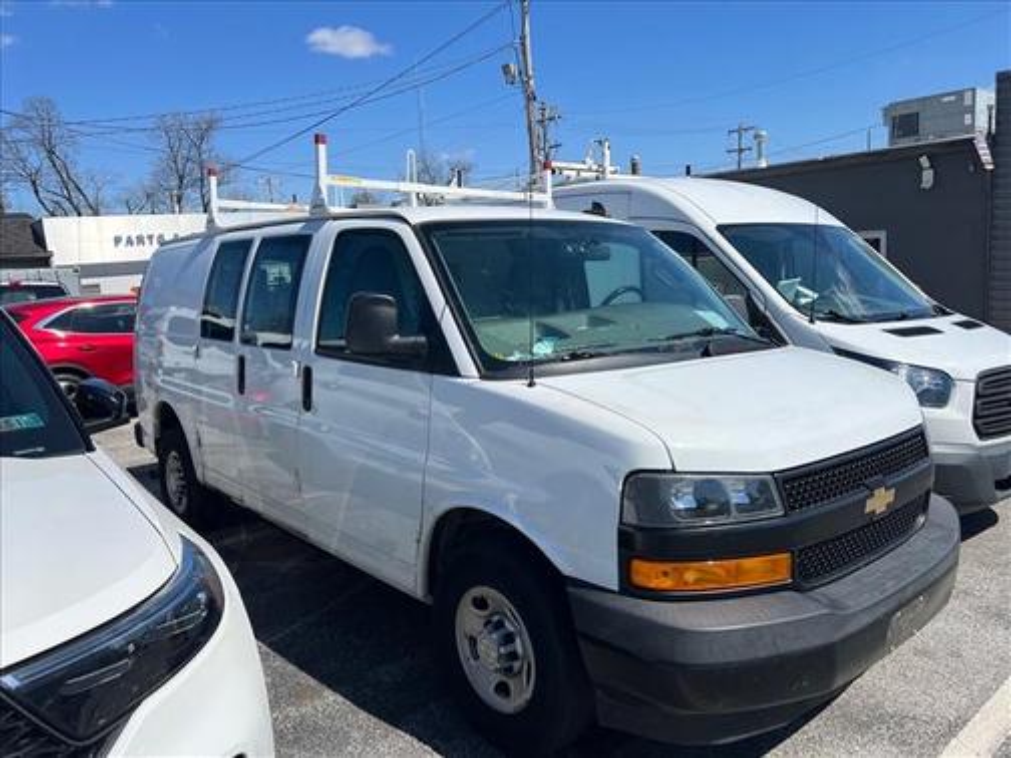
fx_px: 759
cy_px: 379
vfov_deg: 53.1
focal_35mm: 26
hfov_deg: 67.3
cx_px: 506
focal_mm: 5.7
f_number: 1.5
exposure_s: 1/6579
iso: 50
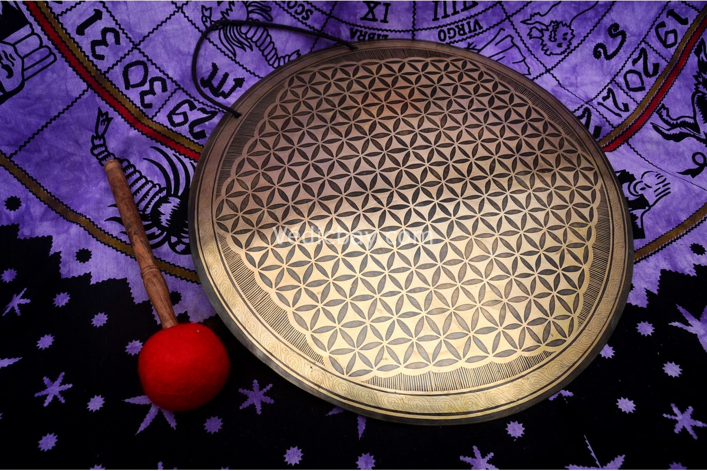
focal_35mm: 30
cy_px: 236
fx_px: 589
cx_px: 354
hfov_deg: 61.9
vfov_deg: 43.6
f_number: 8
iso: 200
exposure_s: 1/100
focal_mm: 20
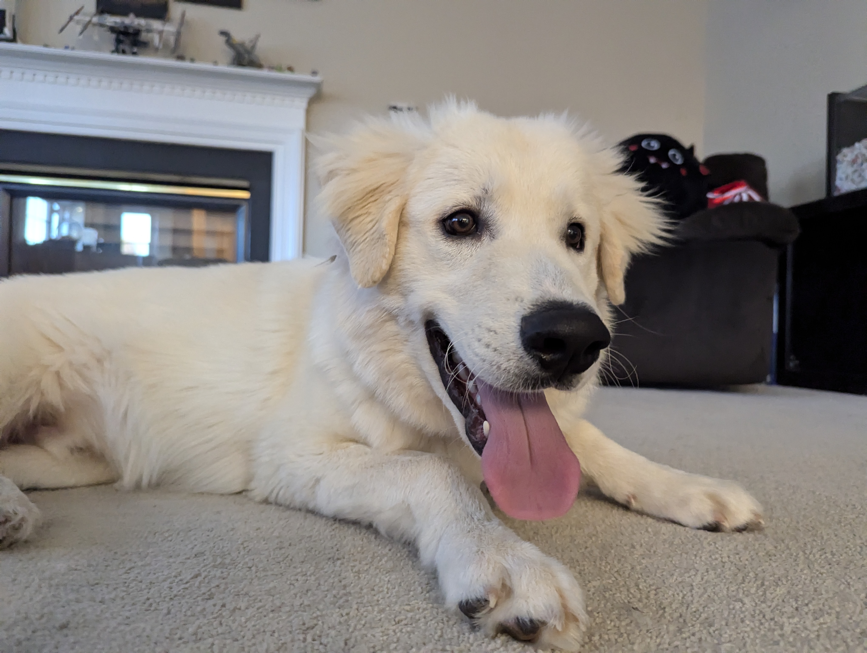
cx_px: 434
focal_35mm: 24
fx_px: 602
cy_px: 326
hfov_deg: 71.5
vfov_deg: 56.9
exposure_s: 1/107
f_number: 1.85
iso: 1513
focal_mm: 6.81
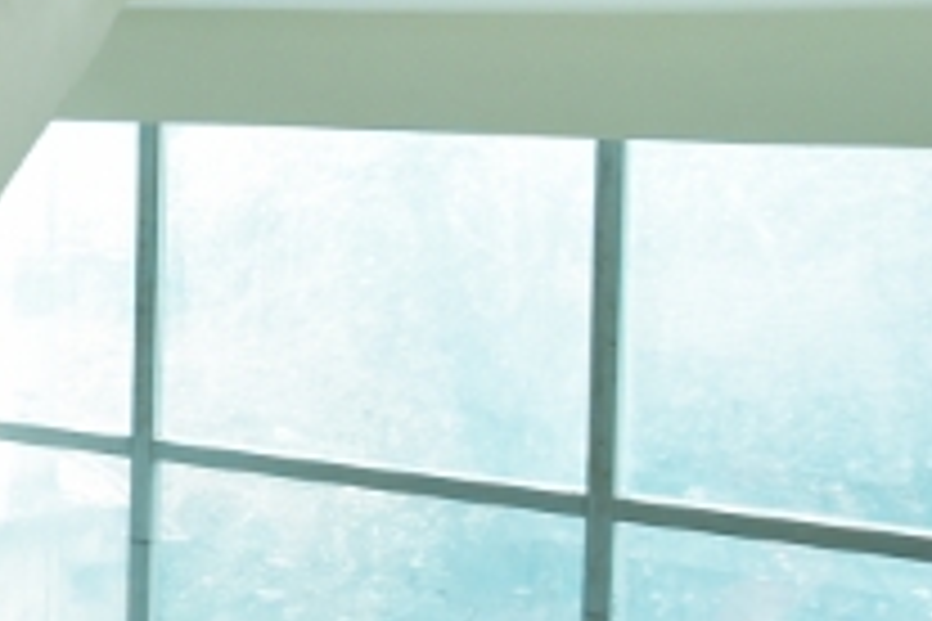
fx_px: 2304
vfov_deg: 15.2
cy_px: 79
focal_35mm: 89
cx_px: -1168
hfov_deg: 15.5
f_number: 8
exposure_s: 1/2.5
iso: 500
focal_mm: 17
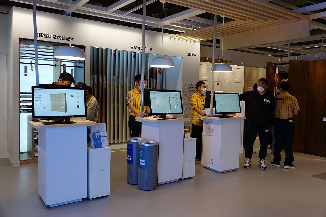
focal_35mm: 29
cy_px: 108
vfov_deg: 45.0
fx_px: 263
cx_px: 163
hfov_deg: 63.7
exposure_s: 1/80
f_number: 2.8
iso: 200
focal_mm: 10.8
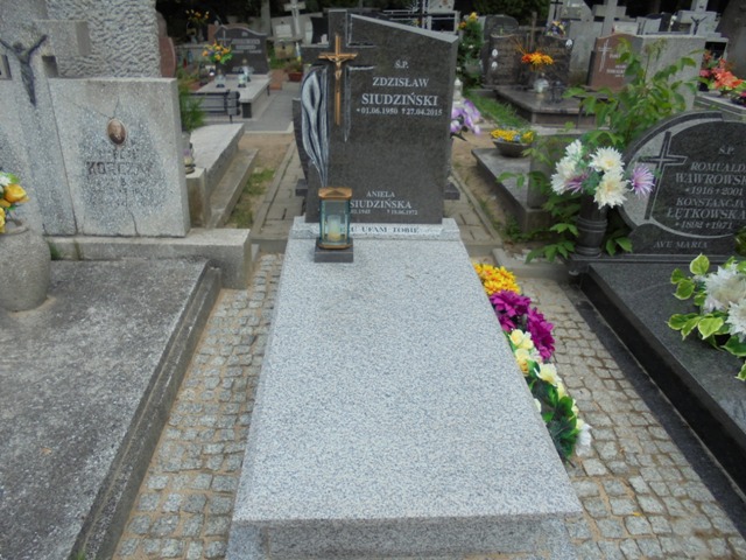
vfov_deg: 53.1
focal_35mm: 26
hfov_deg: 67.3
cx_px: 373
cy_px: 280
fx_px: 560
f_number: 3.5
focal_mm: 4.6
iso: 100
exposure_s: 1/640
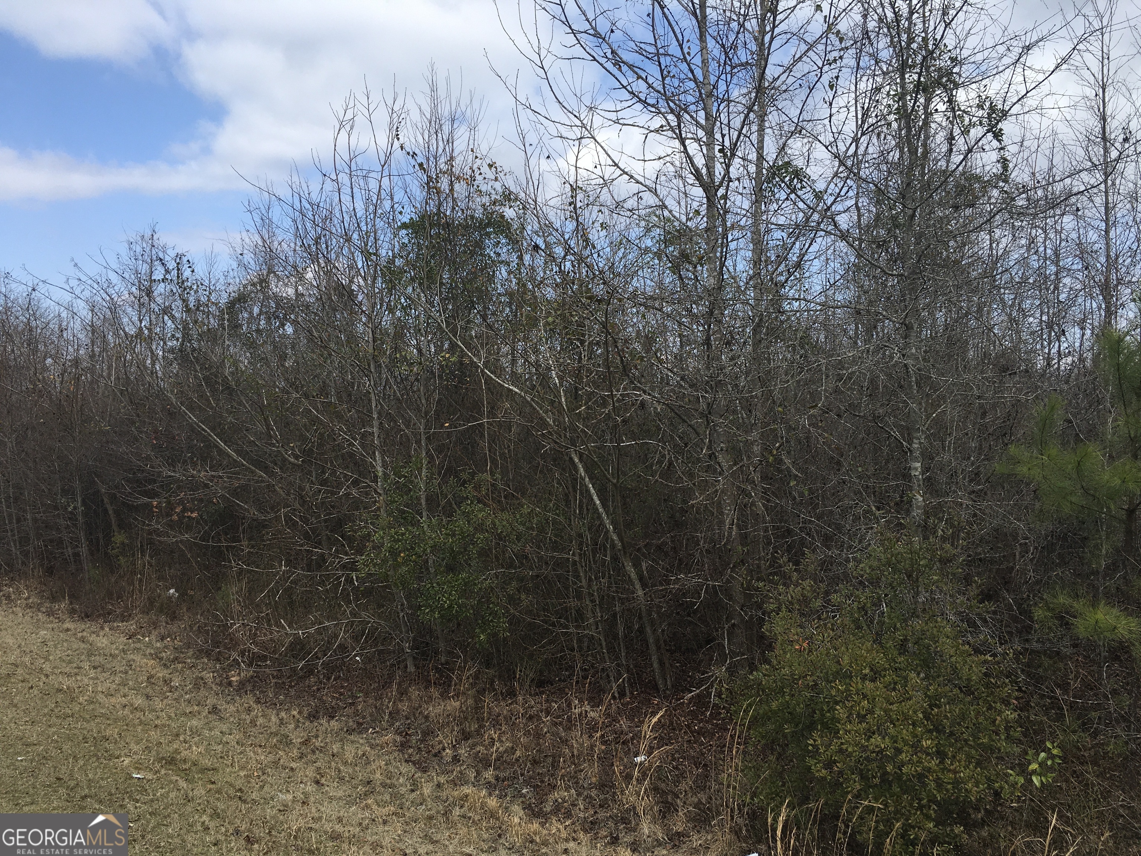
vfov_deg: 48.2
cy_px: 428
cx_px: 570
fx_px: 956
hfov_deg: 61.7
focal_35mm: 29
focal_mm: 4.15
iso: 25
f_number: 2.2
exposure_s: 1/1350
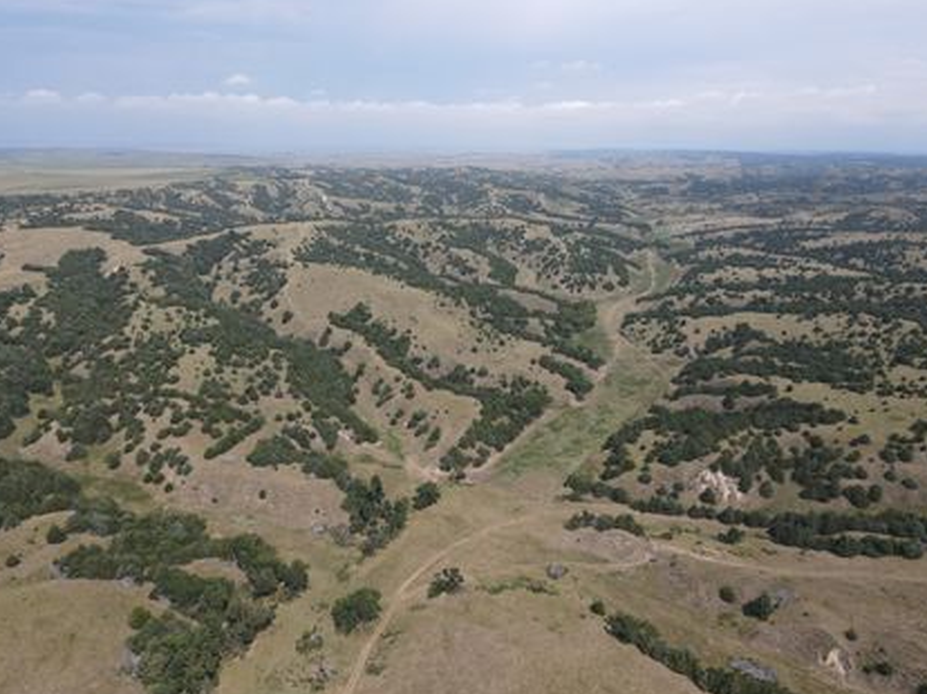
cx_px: 471
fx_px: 669
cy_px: 350
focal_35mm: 25
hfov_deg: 69.4
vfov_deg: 54.8
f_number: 2.8
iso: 100
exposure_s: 1/640
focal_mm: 4.5
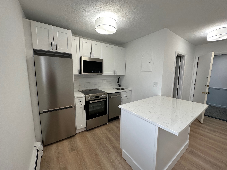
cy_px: 85
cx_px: 114
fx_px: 92
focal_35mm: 14
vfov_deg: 85.7
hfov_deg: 102.1
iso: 160
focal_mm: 2.22
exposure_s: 1/120
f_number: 2.2
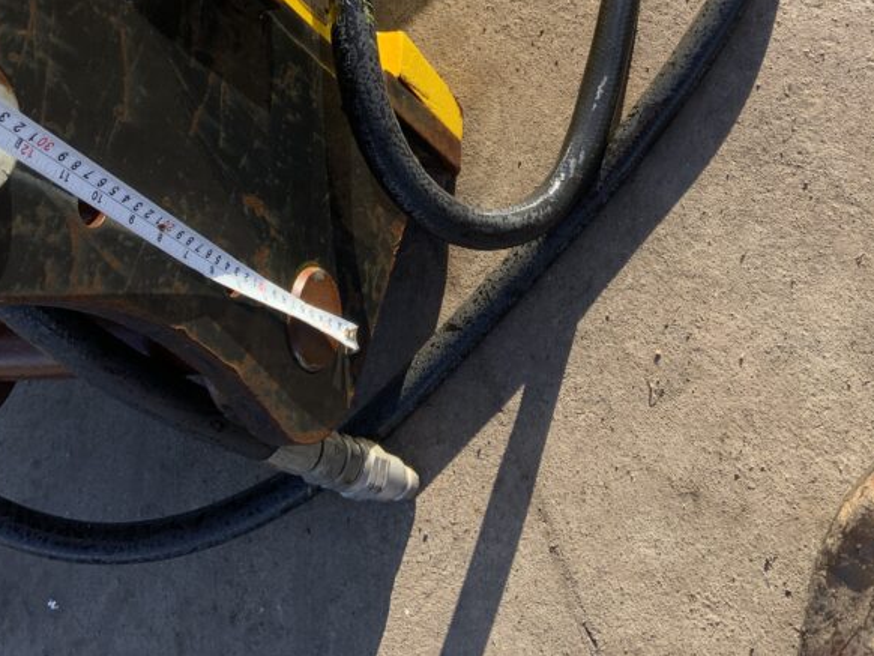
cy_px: 84
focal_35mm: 51
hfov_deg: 37.4
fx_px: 1288
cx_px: 487
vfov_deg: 27.7
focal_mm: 3
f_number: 1.8
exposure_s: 1/519
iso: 16
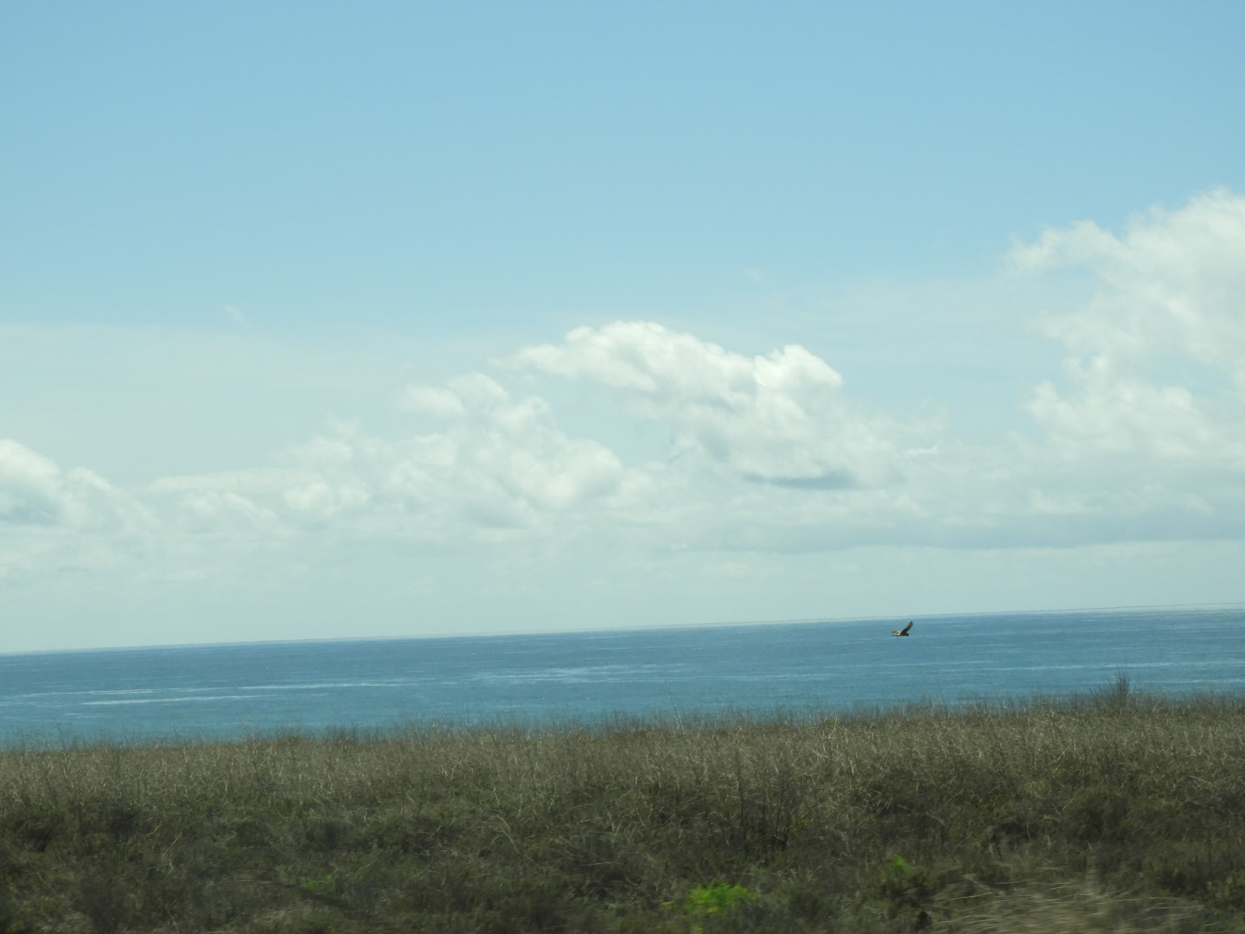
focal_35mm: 105
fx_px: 3776
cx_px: 622
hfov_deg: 18.7
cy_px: 467
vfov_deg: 14.1
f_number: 4.8
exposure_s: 1/800
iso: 100
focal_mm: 18.8
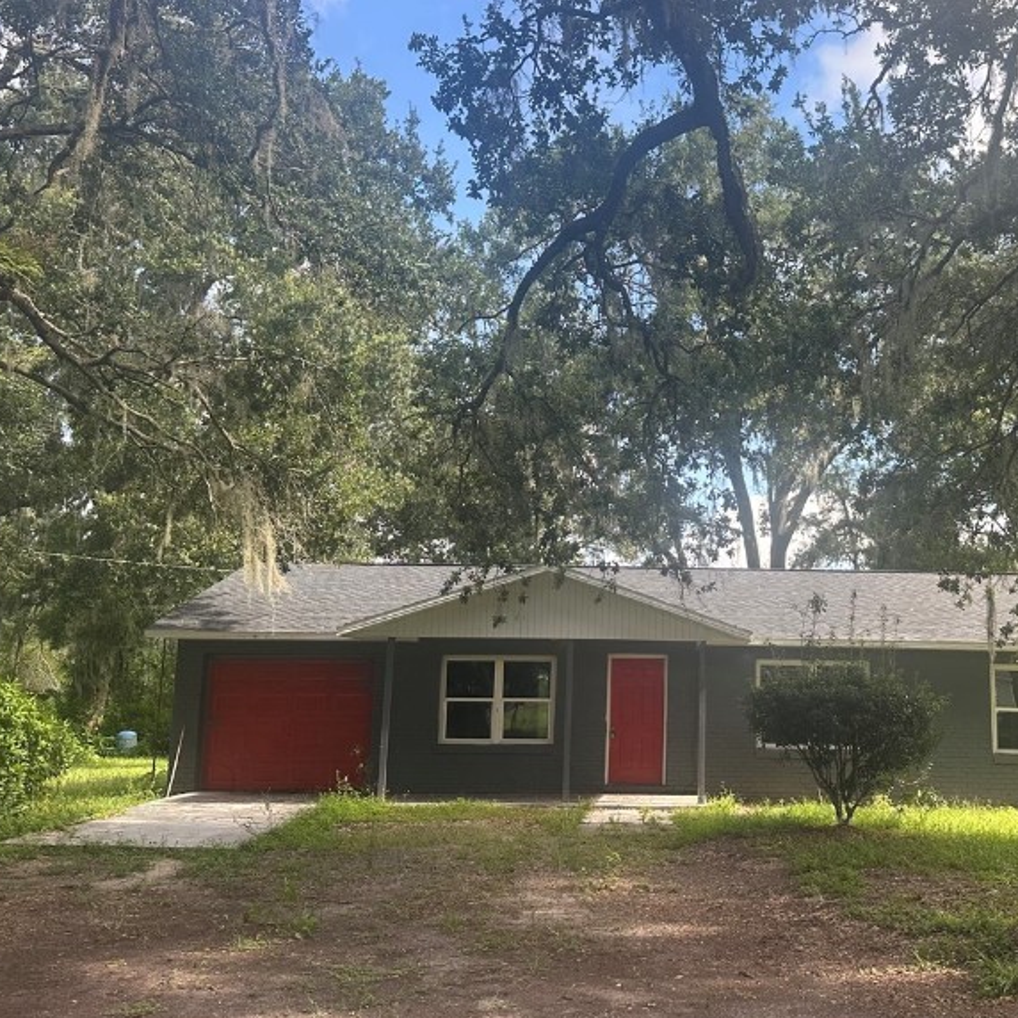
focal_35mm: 38
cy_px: 482
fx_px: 1264
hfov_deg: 43.2
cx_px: 685
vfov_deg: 43.8
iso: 80
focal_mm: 6.86
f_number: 1.78
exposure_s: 1/570
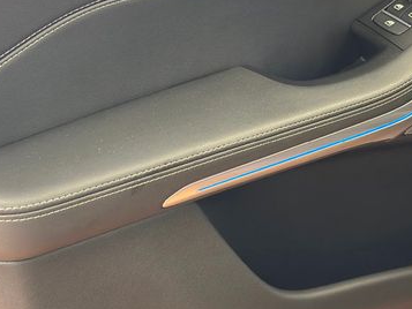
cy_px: 44
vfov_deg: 17.0
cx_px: 335
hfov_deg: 22.4
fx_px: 1024
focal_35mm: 86
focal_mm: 6.86
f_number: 1.78
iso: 400
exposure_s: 1/40
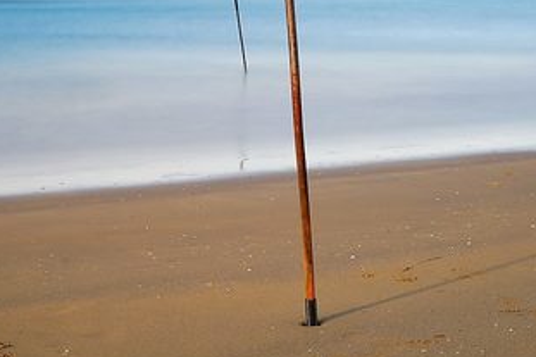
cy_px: 64
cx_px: 259
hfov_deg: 25.1
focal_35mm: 81
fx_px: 1205
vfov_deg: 16.7
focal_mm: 42
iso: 100
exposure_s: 30
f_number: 11
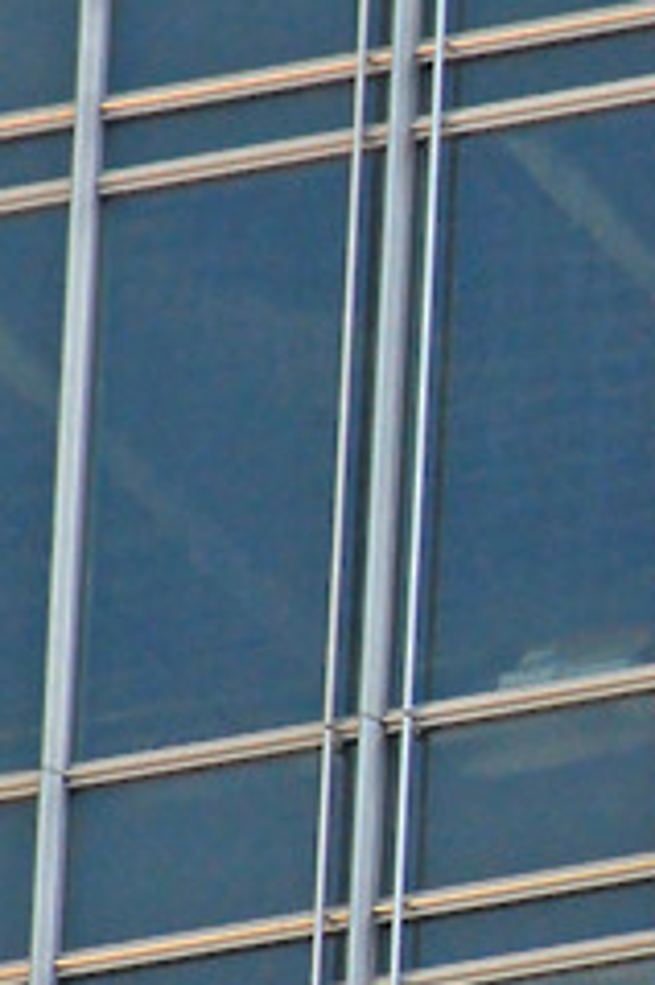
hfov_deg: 1.2
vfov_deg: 1.8
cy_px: 561
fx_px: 30937
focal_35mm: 1132
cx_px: 1096
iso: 3200
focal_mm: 200
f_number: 7.1
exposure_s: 1/1600
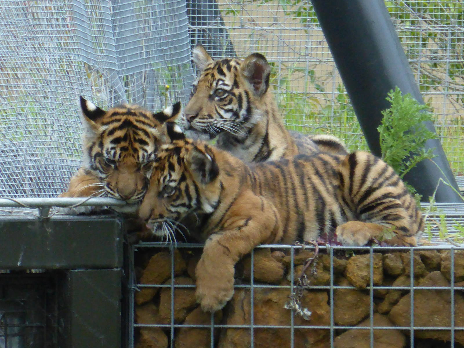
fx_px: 13096
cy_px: 174
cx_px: 232
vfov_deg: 1.5
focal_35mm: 977
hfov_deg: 2.0
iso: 400
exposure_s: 1/125
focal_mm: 86
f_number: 6.4
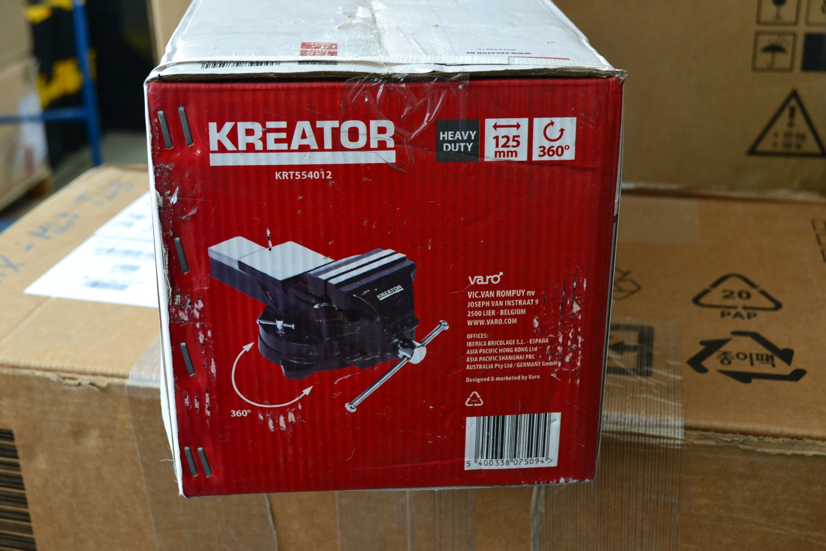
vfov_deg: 26.5
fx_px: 1170
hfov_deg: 38.9
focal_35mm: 51
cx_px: 413
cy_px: 276
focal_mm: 34
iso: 640
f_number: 6.3
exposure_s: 1/15
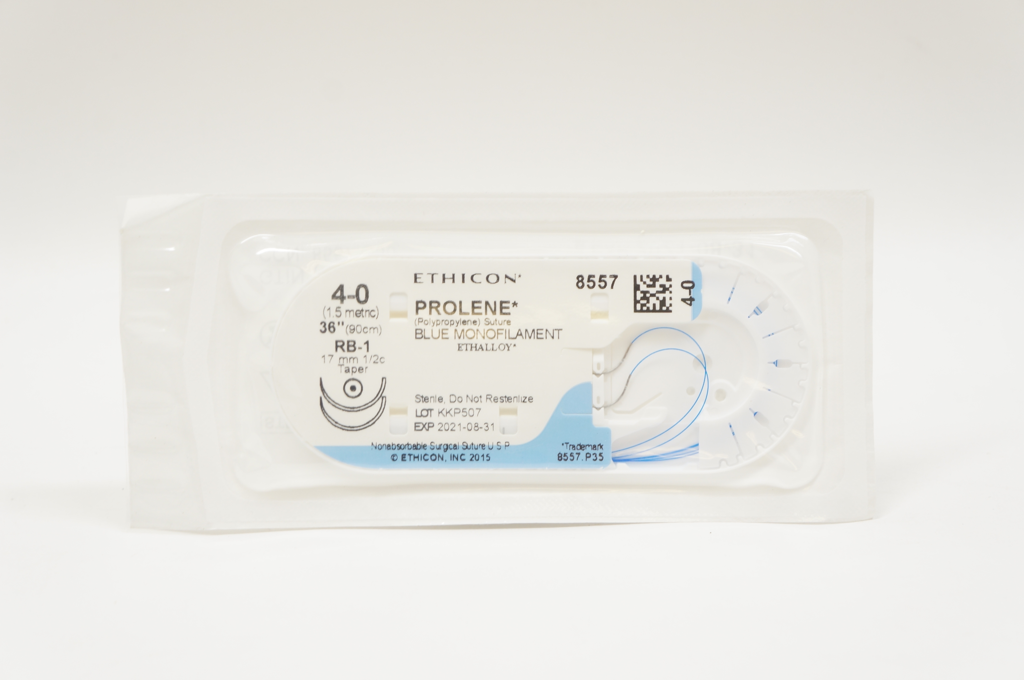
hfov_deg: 36.0
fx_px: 1577
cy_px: 340
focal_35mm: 56
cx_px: 512
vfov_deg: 24.3
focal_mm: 37
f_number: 7.1
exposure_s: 1/40
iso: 400
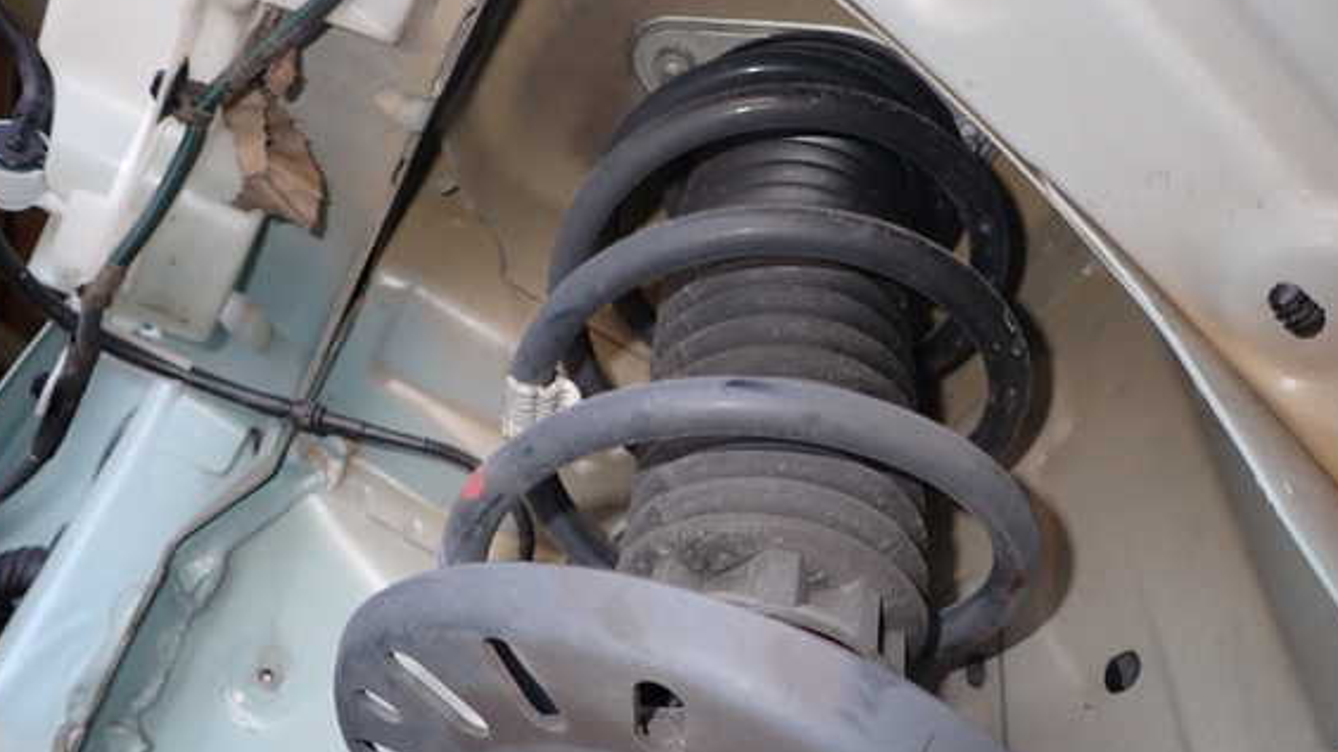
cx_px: 678
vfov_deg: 40.1
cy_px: 401
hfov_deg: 66.1
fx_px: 1029
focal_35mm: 29
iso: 200
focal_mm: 4.5
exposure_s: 1/30
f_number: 5.6
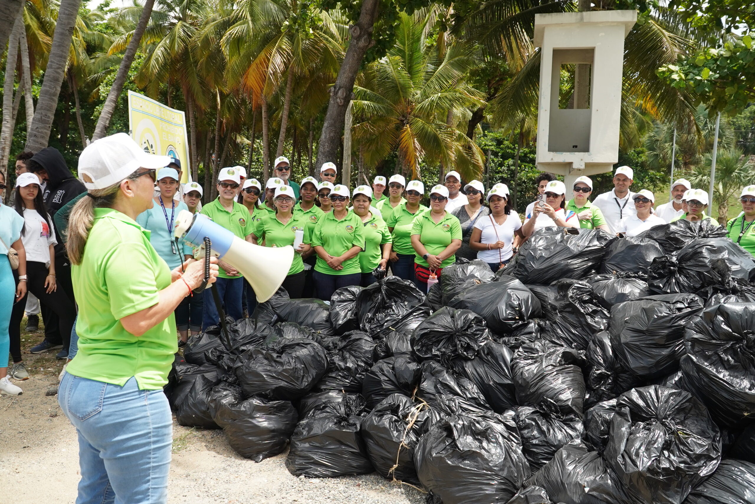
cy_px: 252
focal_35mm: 30
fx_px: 629
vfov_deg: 43.6
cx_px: 378
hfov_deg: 61.9
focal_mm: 20
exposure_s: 1/640
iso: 250
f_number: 5
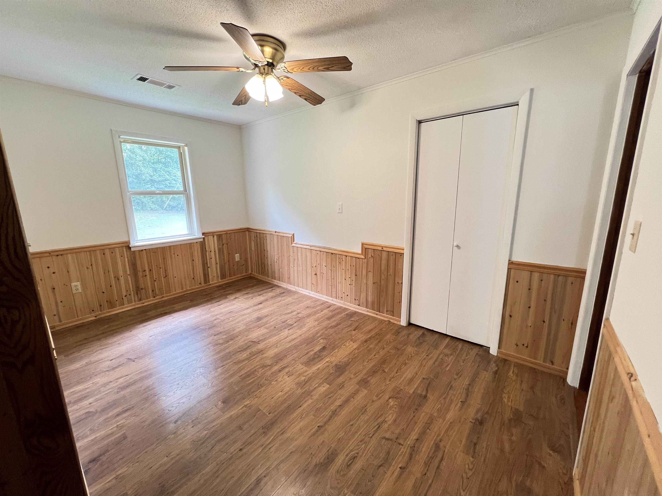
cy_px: 248
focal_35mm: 13
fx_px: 249
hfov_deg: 106.2
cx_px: 331
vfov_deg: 89.9
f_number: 1.8
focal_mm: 1.57
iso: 200
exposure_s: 1/60
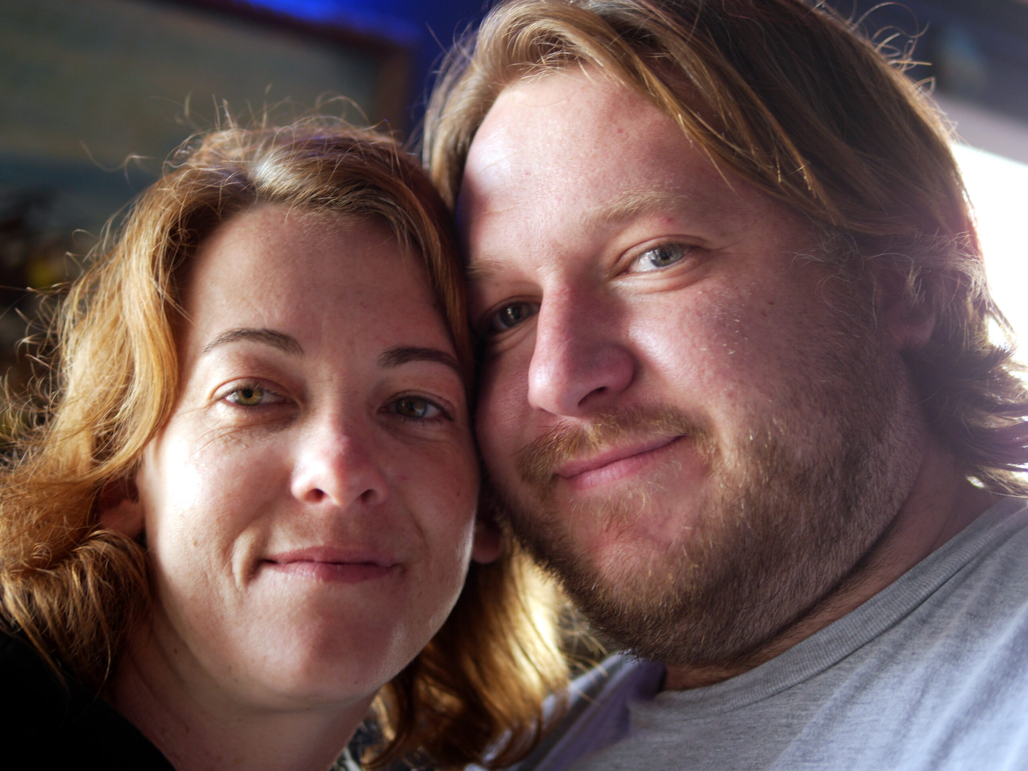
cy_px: 386
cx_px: 514
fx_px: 1485
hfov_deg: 38.2
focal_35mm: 50
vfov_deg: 29.1
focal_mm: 25
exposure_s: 1/125
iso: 200
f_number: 1.4
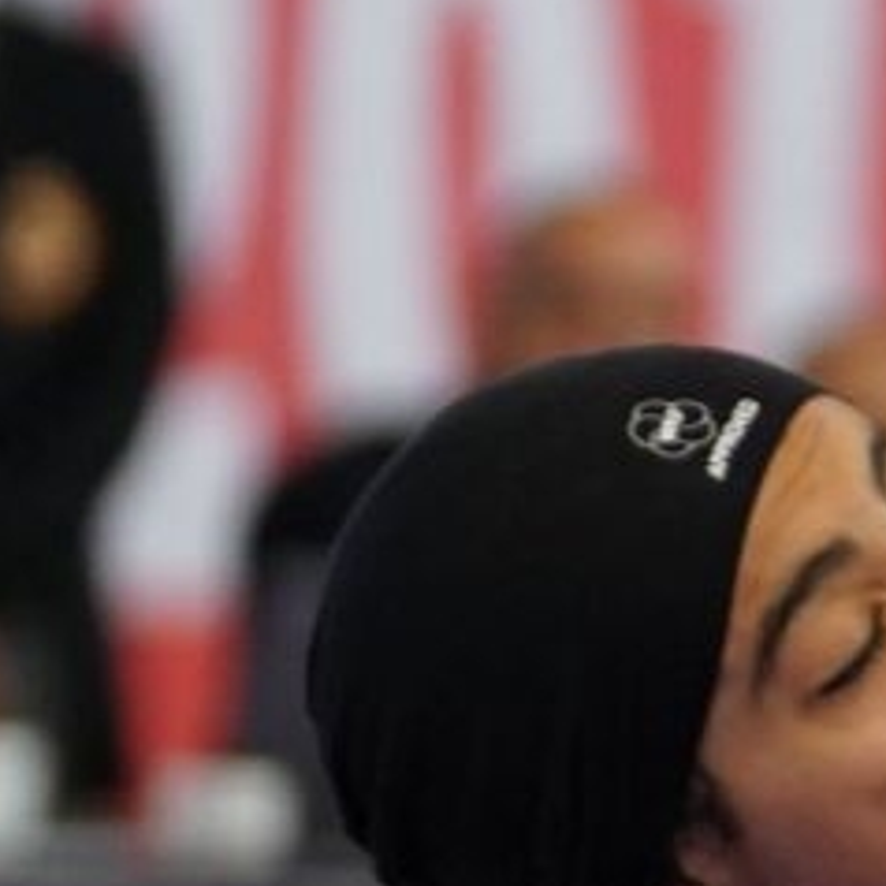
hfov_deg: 2.0
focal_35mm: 861
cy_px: 495
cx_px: 2505
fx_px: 24932
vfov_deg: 2.0
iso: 2000
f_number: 2.8
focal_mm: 134
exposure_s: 1/1000
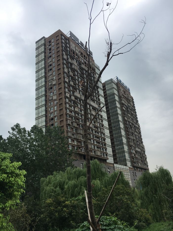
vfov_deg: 61.7
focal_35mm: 29
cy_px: 116
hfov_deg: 48.2
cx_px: 86
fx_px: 193
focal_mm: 4.15
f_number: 2.2
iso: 25
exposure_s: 1/455
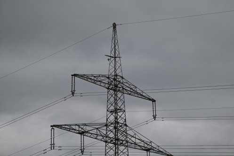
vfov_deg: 9.5
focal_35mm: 145
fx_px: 943
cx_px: 117
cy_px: 78
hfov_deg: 14.1
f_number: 7.1
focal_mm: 145
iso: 320
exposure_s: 1/3200
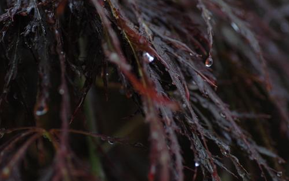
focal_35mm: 138
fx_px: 1087
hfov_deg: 15.1
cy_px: 95
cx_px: 144
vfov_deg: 9.5
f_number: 3.5
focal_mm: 90
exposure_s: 1/250
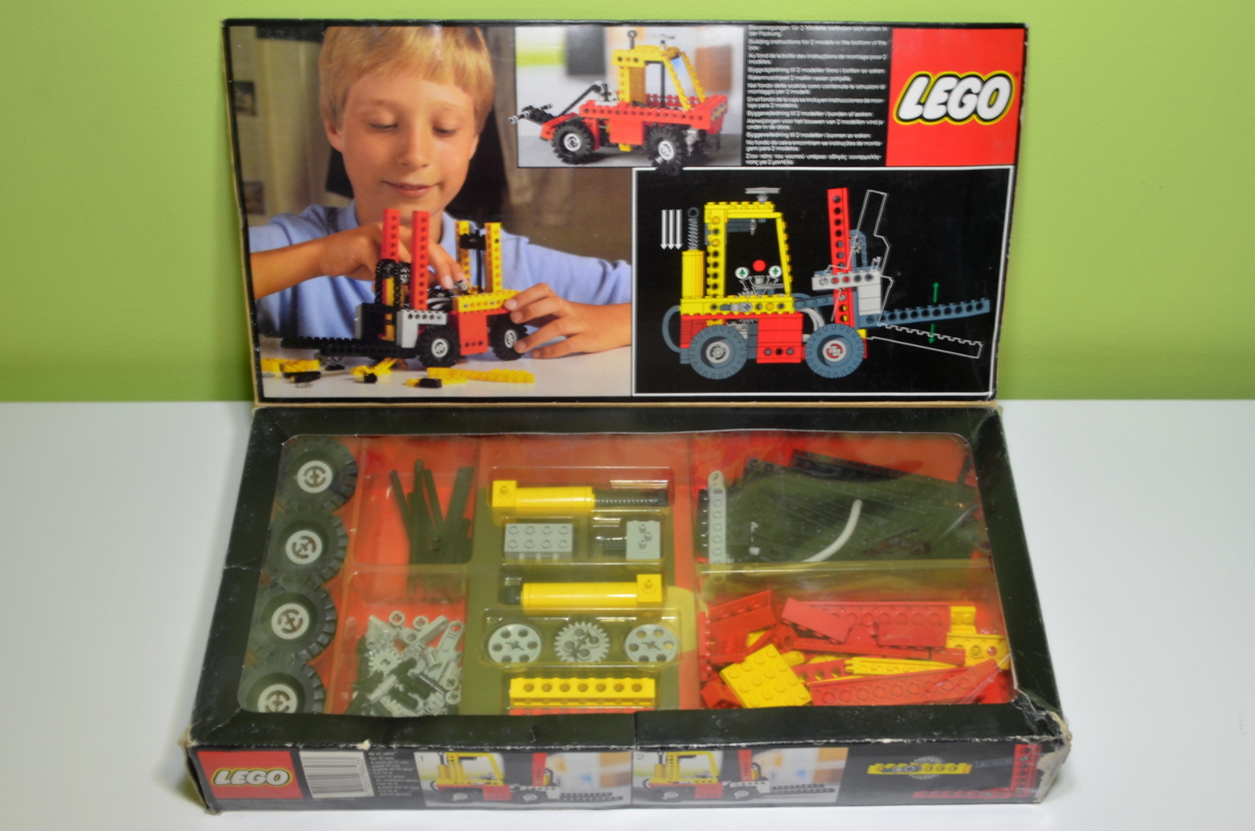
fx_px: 1252
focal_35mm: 36
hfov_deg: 53.2
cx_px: 628
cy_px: 416
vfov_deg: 36.7
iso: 125
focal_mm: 24
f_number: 10
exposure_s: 1/2.5
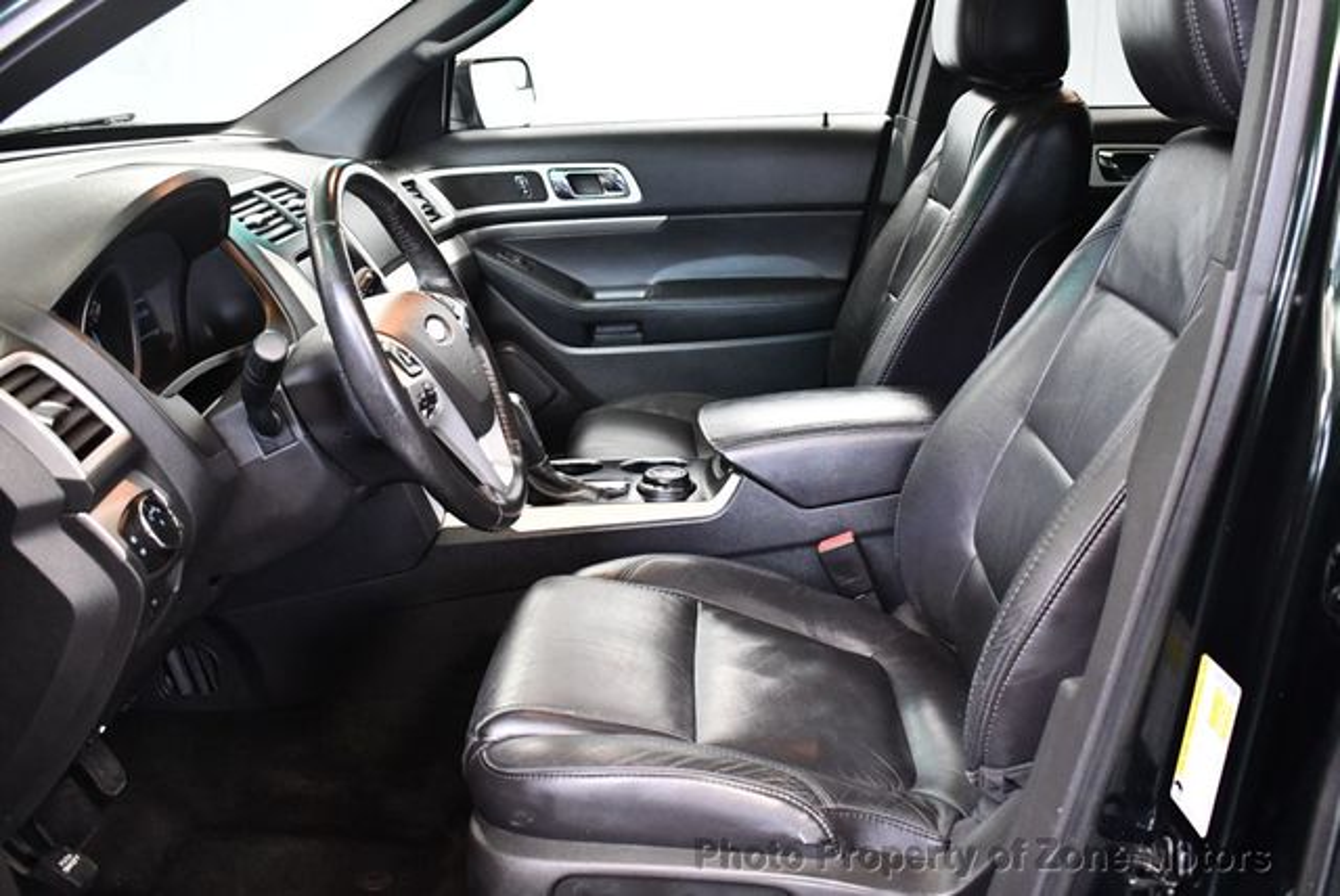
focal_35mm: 36
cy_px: 448
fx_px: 1341
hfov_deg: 53.1
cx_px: 670
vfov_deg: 36.9
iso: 3200
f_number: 3.5
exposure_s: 1/100
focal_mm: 18
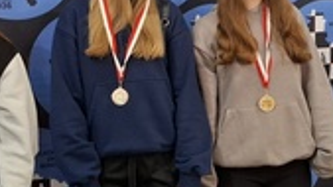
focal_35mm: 71
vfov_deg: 17.0
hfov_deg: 29.8
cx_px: 167
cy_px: 112
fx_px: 627
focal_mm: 5.54
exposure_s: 1/25
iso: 500
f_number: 1.8
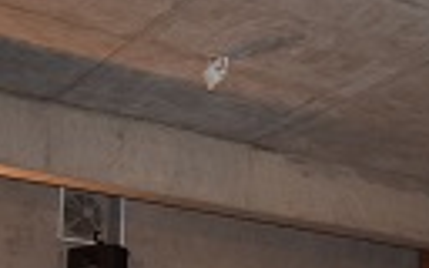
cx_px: 384
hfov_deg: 22.3
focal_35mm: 91
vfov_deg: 13.2
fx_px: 1064
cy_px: 457
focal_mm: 18
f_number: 3.5
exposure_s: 1/60
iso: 1100
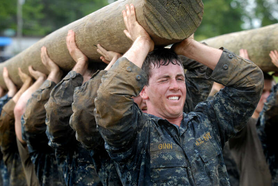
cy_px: 93
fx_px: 928
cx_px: 139
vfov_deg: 11.5
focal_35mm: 120
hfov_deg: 17.0
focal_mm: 80
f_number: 4
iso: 640
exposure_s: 1/1000
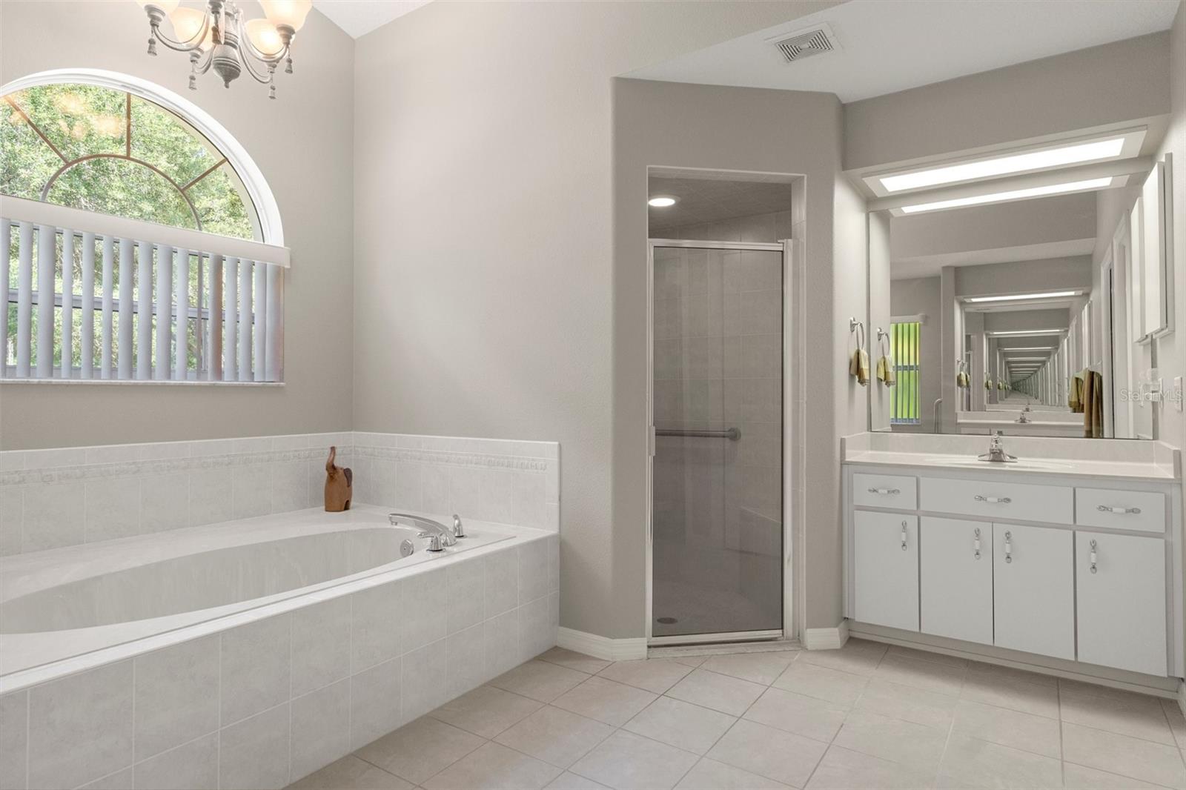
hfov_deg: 85.4
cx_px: 593
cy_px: 395
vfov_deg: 63.2
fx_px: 642
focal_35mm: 20
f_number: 8
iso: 320
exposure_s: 1/6
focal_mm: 13
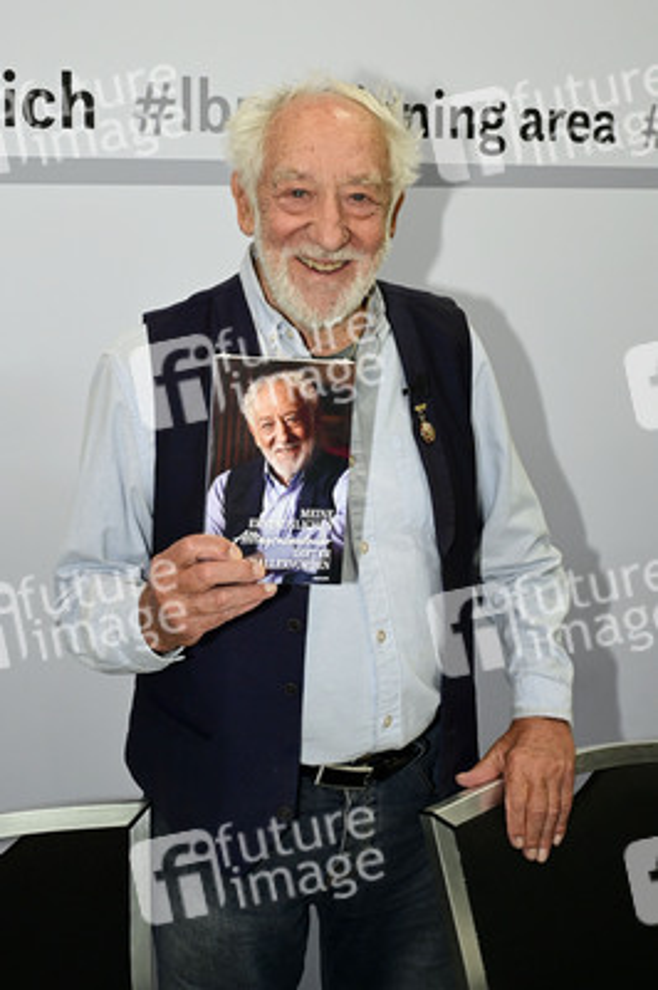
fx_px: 1044
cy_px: 495
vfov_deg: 50.7
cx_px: 329
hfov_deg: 35.0
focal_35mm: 38
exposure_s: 1/125
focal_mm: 38
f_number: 7.1
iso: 2000
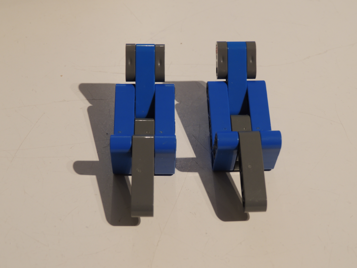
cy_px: 134
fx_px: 722
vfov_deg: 21.0
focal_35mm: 70
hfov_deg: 27.8
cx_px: 178
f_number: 3.9
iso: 100
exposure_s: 1/2.5
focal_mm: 12.4
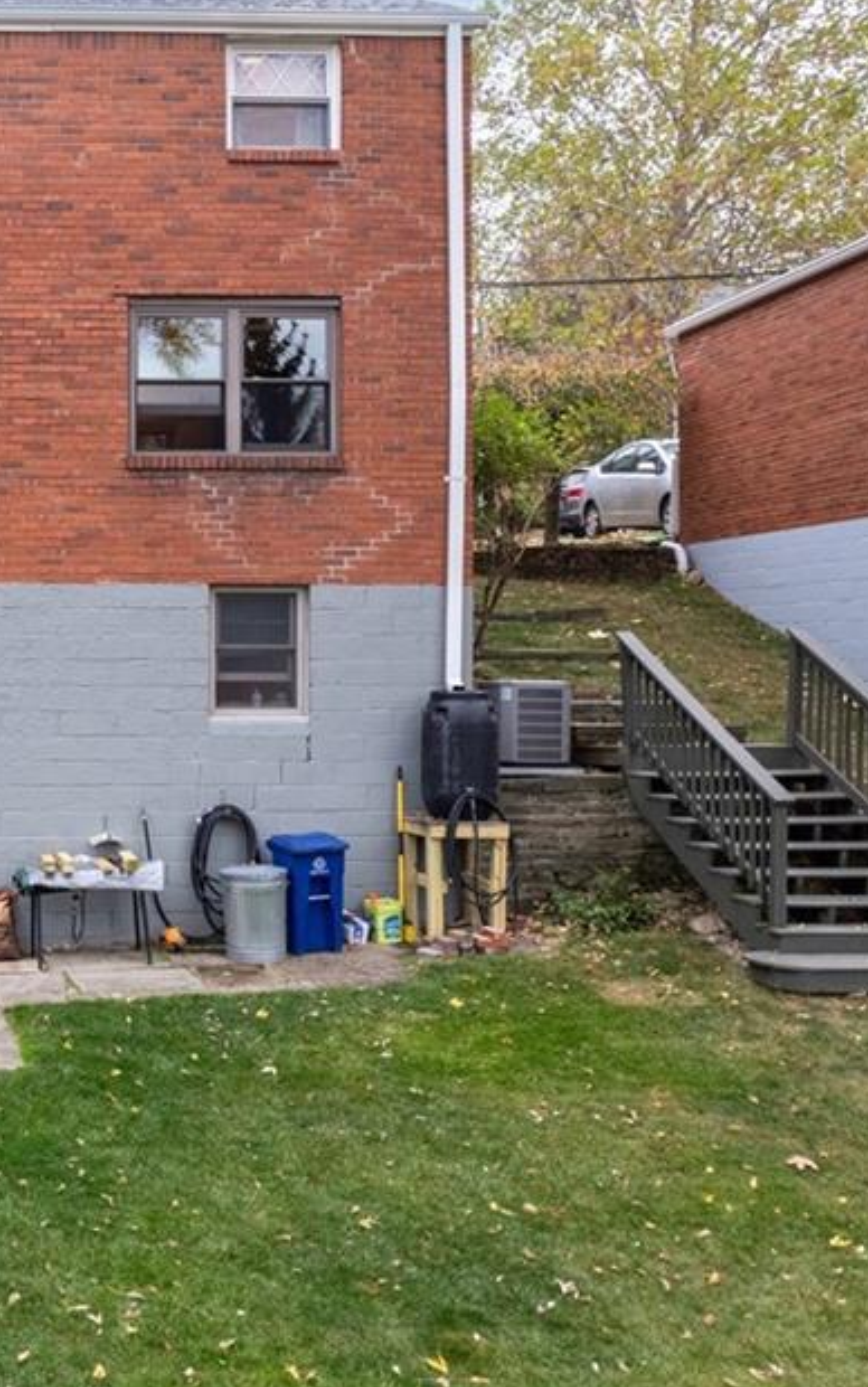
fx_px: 1399
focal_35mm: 37
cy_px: 650
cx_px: -157
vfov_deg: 52.7
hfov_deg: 29.8
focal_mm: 8.38
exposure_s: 1/80
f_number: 2.8
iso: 130
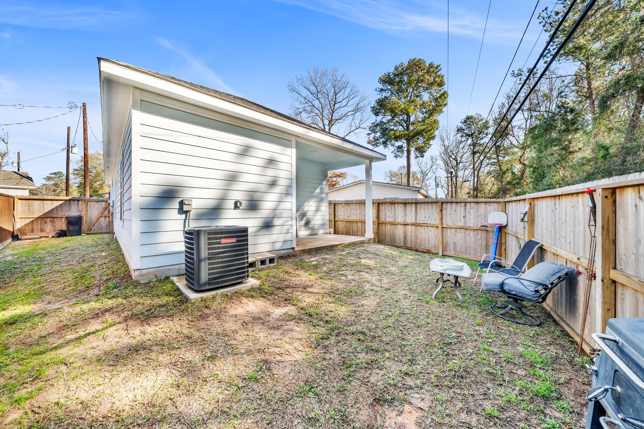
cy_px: 214
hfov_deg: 112.6
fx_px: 215
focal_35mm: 12
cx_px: 322
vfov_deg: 90.0
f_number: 9
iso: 400
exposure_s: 1/320
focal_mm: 12
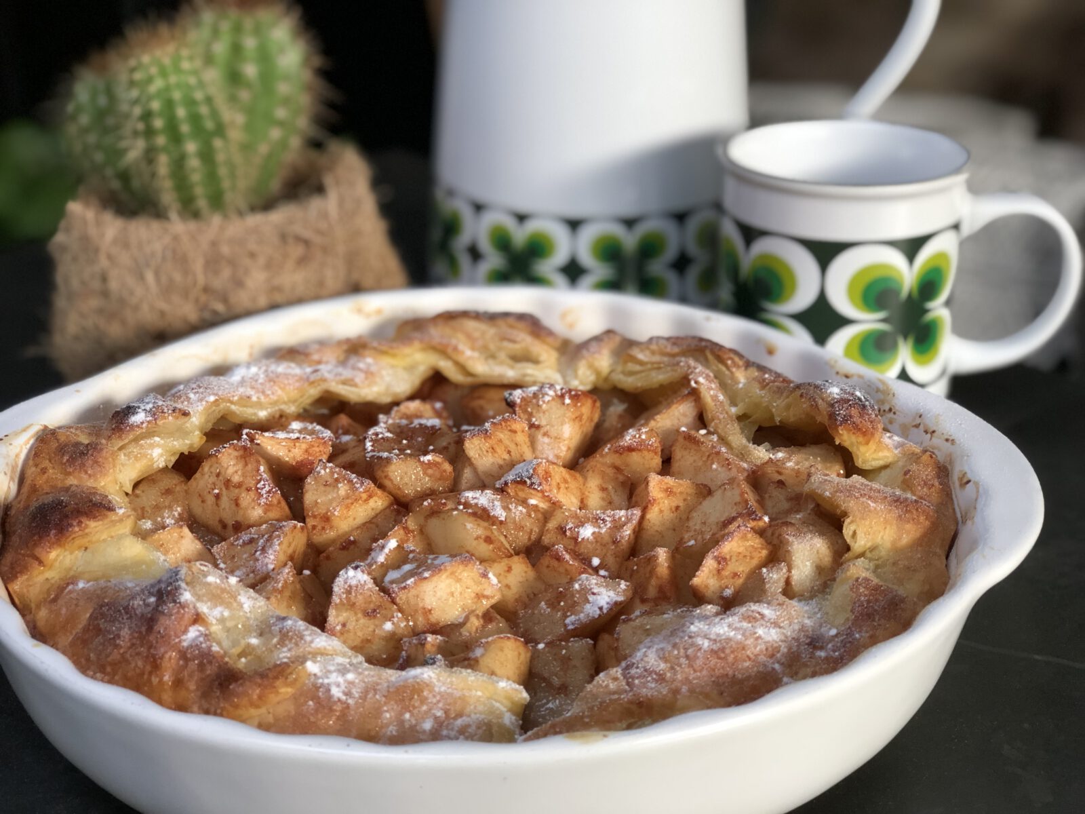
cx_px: 542
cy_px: 407
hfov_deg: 33.8
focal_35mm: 57
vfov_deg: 25.7
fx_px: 1787
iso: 64
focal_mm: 6.6
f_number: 2.8
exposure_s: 1/30
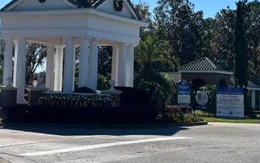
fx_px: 687
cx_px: 95
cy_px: 27
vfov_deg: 13.4
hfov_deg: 21.4
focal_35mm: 97
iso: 64
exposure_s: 1/6211
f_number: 1.78
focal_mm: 6.86
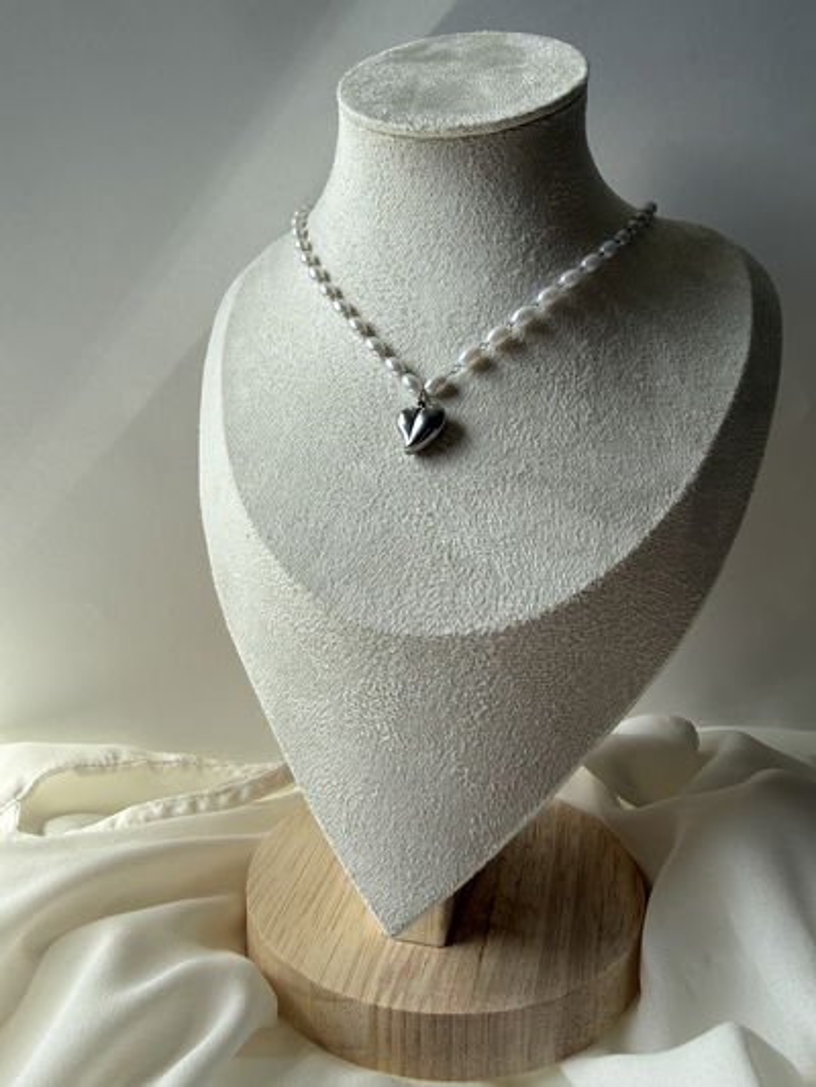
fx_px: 754
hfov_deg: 56.8
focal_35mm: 24
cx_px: 408
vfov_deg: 71.6
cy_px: 544
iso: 40
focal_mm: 2.22
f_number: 2.2
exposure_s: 1/381
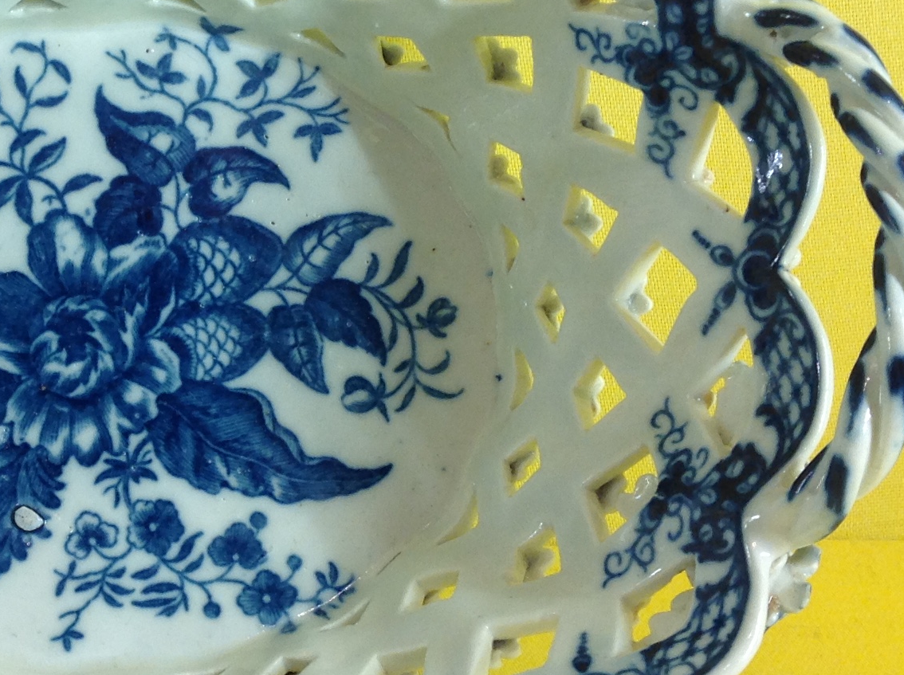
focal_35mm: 80
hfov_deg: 23.8
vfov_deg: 18.4
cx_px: 96
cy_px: 306
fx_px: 2086
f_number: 2.4
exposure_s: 1/20
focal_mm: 4.28
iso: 50
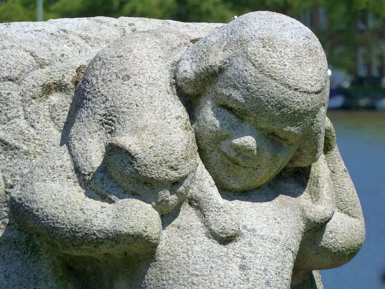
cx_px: 192
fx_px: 3092
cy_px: 144
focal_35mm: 278
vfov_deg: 5.3
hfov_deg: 7.1
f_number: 5.6
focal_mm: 45.7
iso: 125
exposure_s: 1/400
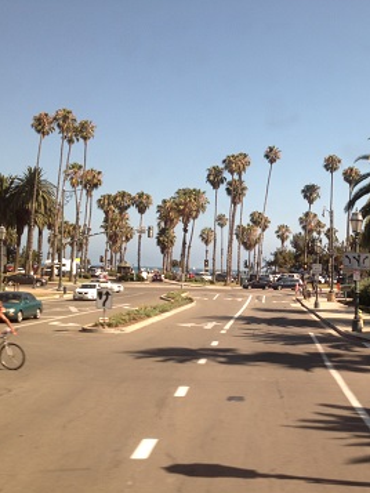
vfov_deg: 38.9
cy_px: 249
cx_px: 298
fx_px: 698
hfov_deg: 29.0
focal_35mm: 49
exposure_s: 1/356
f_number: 2.4
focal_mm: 4.28
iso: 50
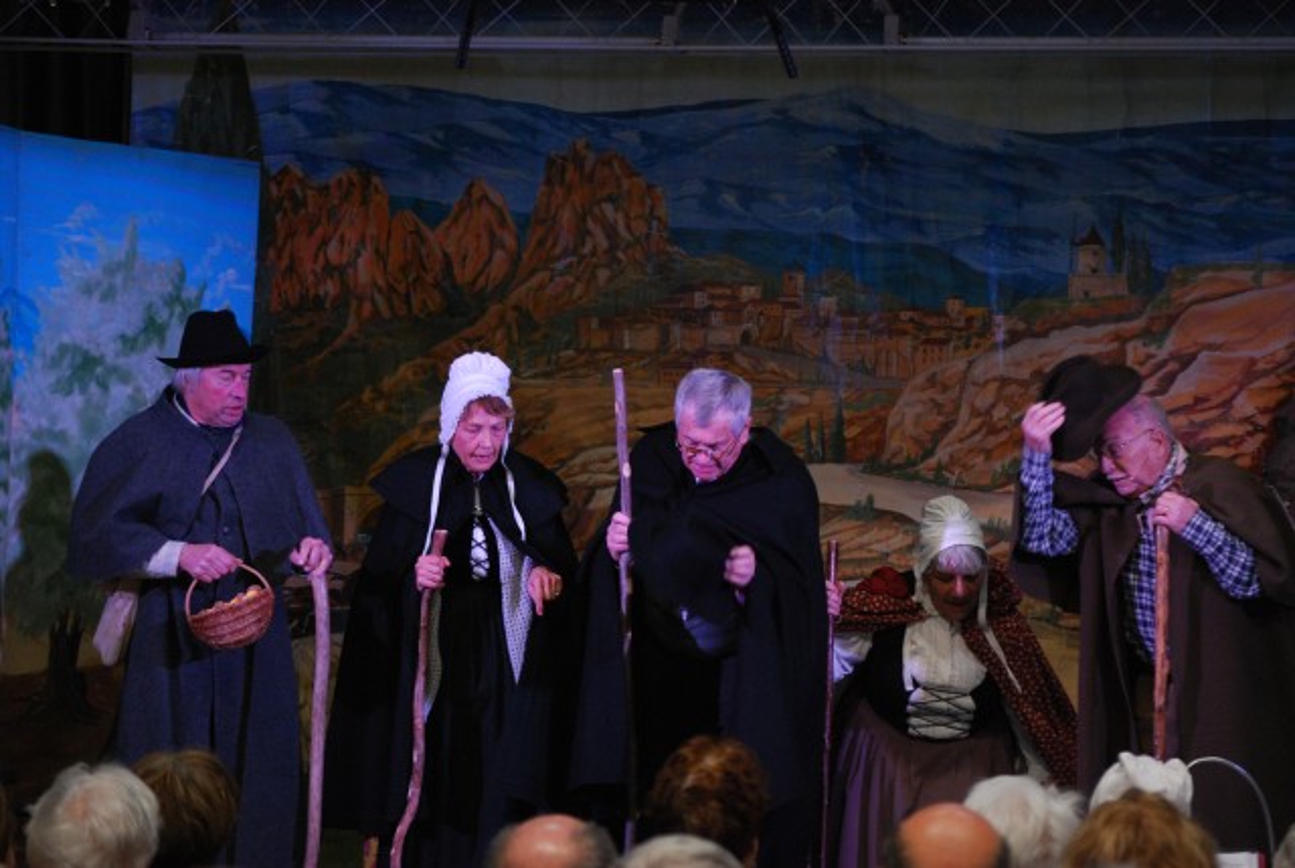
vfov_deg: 11.2
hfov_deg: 16.6
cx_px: 648
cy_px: 434
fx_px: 4432
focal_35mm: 123
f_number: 4.5
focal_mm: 82
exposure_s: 1/80
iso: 800
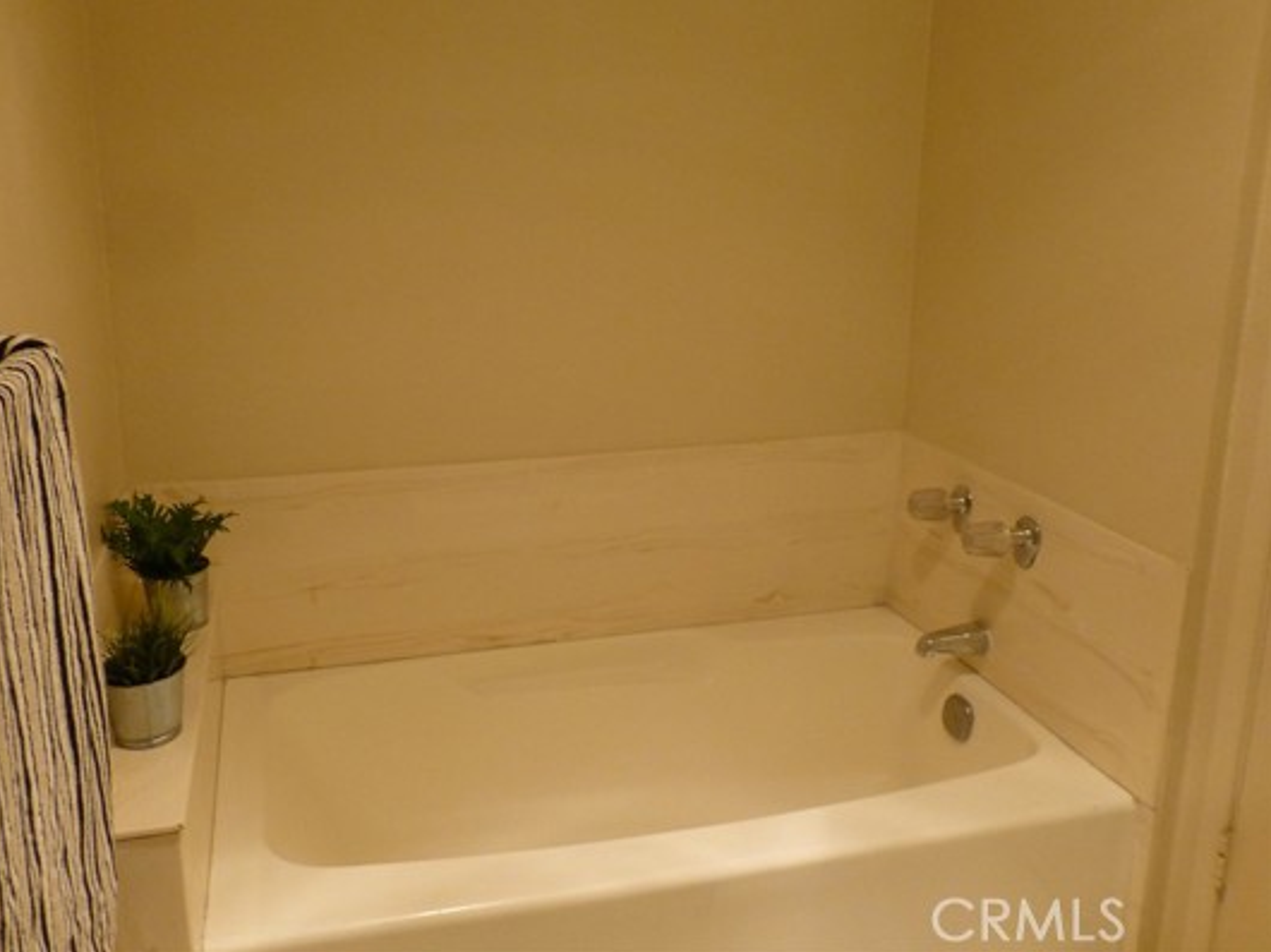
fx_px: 1064
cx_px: 518
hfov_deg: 61.2
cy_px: 379
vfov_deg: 47.9
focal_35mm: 29
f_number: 3.3
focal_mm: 4.3
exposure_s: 1/60
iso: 250
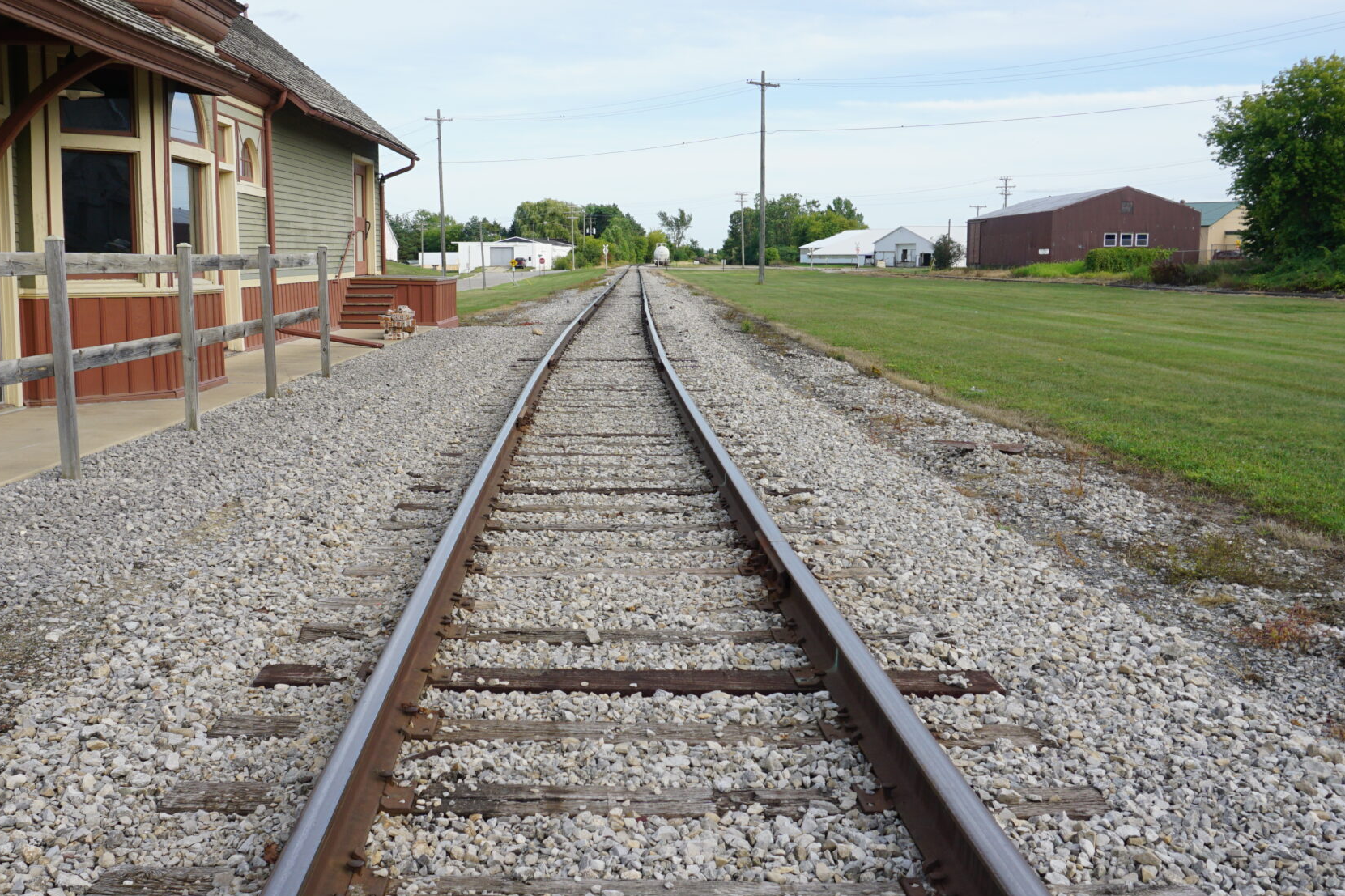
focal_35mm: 37
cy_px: 451
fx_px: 1382
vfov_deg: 35.9
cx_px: 560
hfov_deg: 51.6
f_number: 9
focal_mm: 16
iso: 100
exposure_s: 1/100
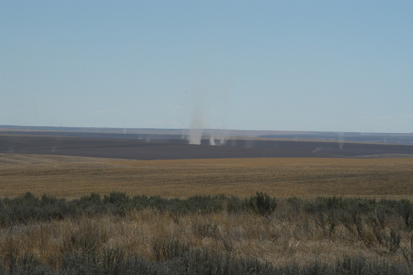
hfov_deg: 16.1
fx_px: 1462
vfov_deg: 10.7
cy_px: 138
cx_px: 206
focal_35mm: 128
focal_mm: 85
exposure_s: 1/750
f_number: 8
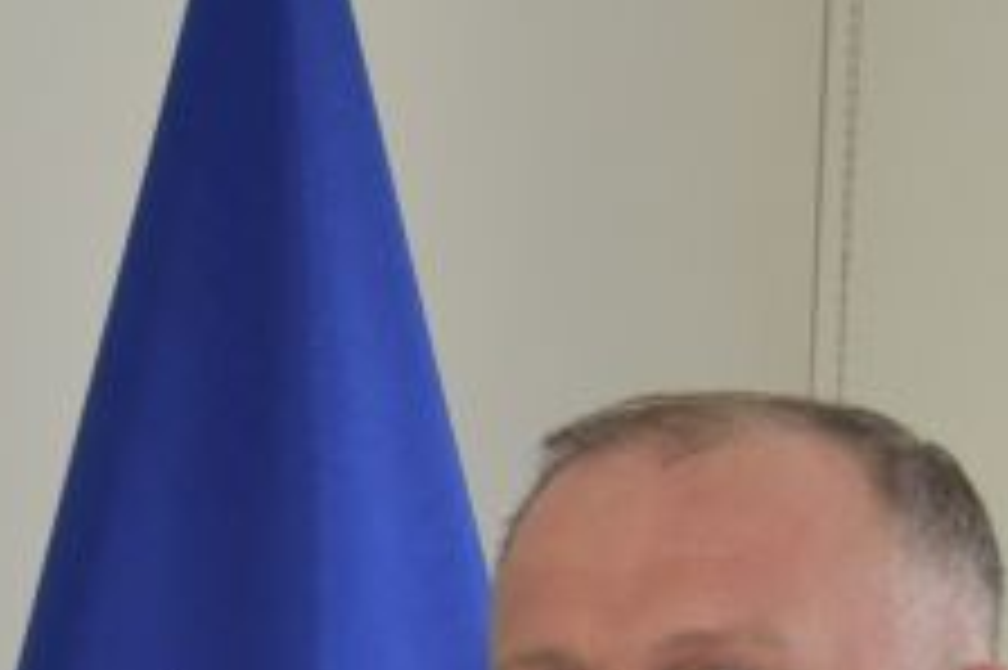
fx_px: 5736
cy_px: 1336
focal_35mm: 205
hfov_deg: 9.8
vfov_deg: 6.5
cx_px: -482
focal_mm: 34
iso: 1600
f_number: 5.6
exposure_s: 1/100
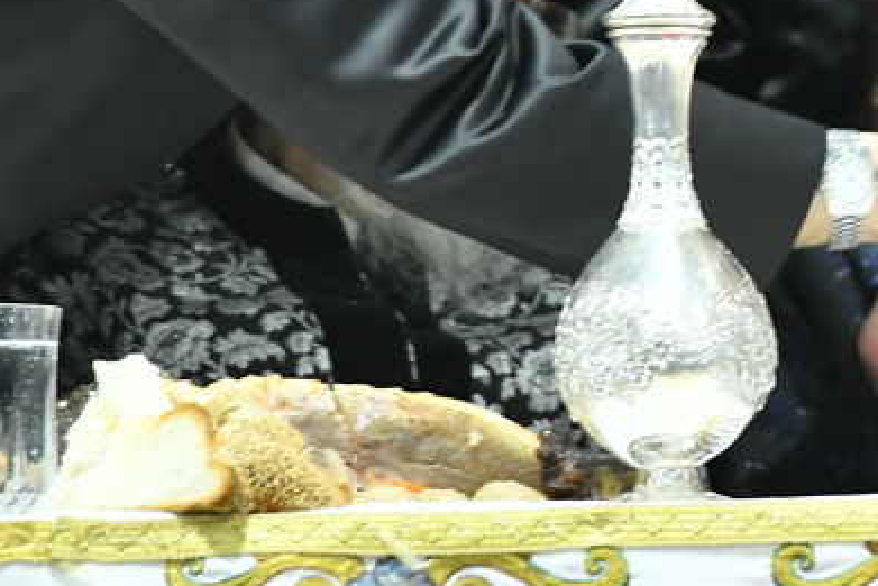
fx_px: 17468
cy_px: -244
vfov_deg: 1.9
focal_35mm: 716
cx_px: 1264
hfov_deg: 2.9
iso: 2000
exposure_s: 1/125
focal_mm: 200
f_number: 5.6
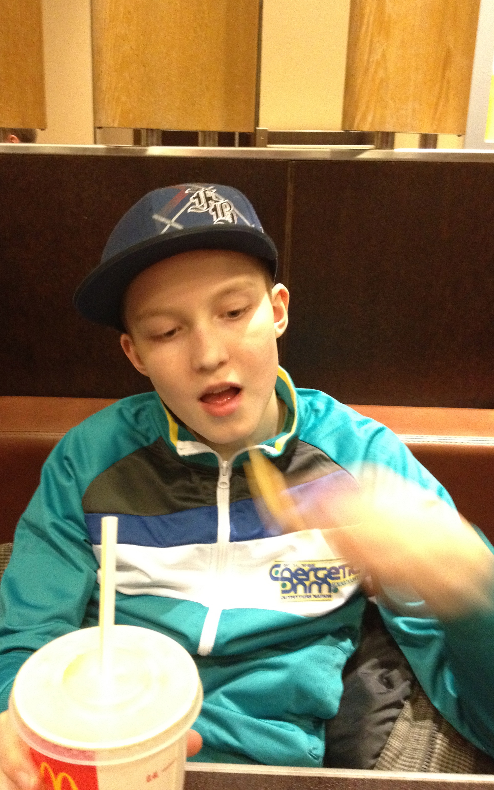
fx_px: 819
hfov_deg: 33.5
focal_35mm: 38
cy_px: 387
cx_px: 207
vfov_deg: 51.5
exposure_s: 1/15
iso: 500
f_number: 2.4
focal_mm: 4.28
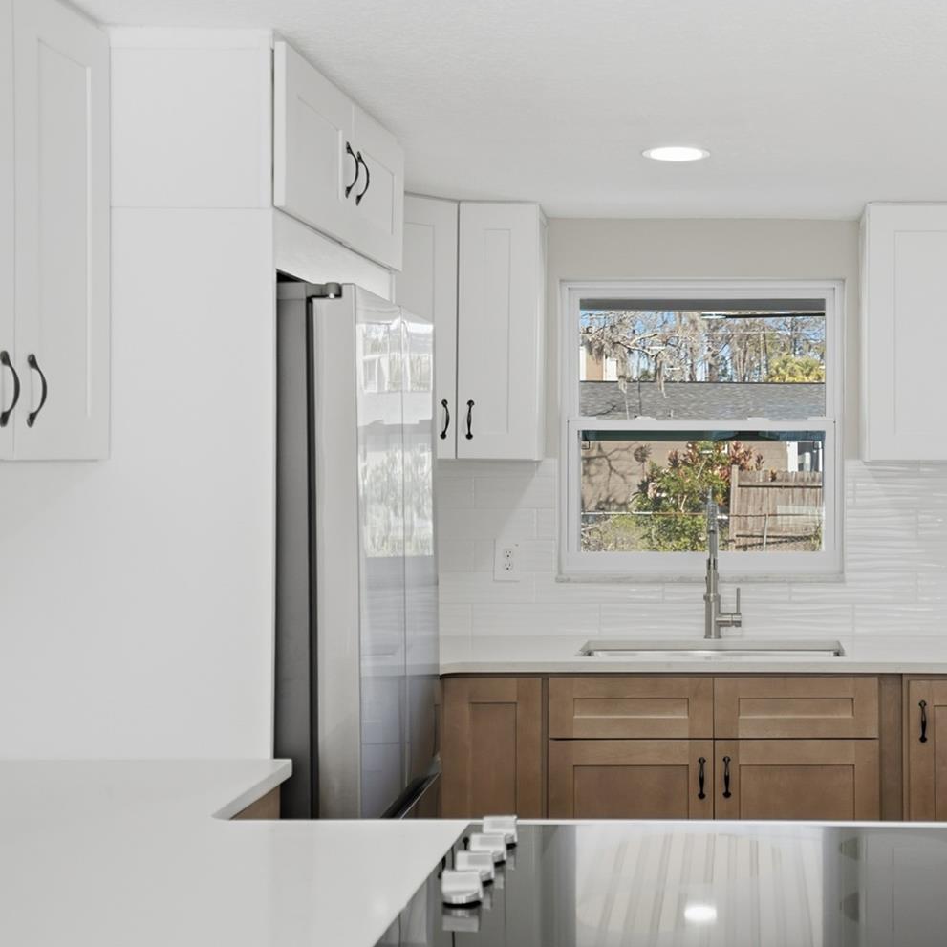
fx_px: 1486
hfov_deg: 34.3
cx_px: 749
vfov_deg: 35.4
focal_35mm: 48
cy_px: 471
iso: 800
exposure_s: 1/2000
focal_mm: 35
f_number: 4
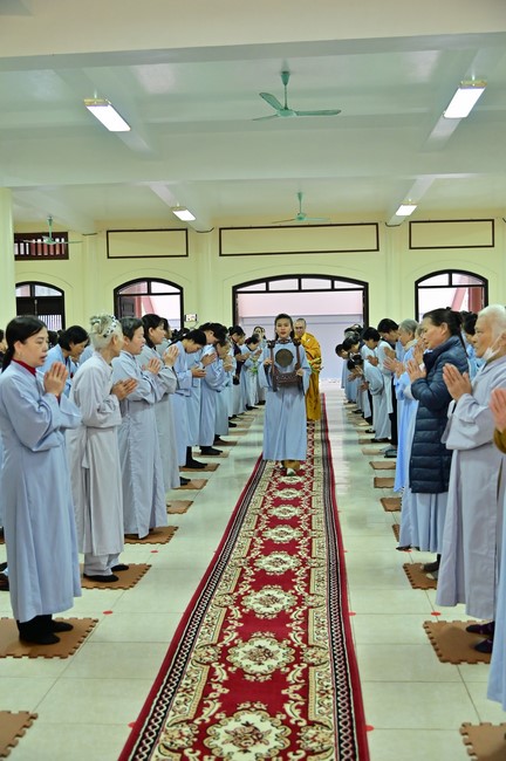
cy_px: 380
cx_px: 253
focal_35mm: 38
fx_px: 803
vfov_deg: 50.7
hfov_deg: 35.0
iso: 3200
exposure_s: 1/100
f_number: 4.5
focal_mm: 38
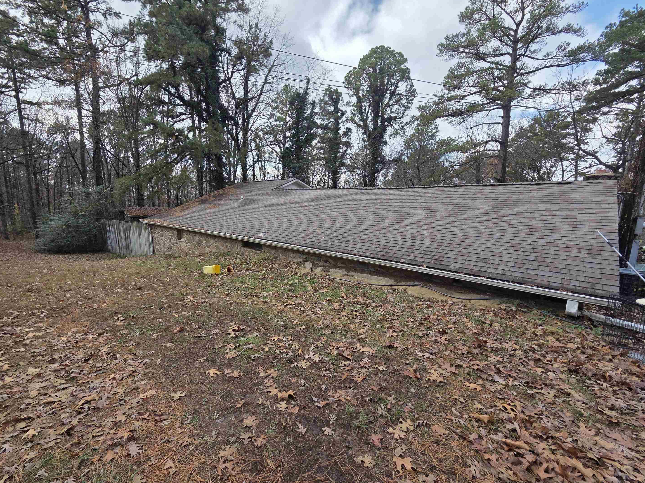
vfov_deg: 85.6
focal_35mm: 14
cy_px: 253
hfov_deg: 102.0
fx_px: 261
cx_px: 306
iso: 50
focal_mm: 2.2
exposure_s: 1/640
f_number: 2.2
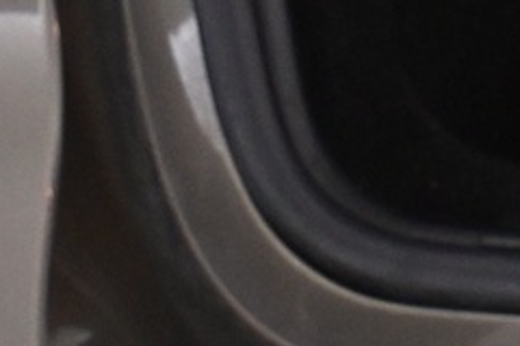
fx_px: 3510
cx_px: 1640
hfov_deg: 7.3
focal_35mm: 243
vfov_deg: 5.3
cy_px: -735
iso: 1600
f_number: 4.2
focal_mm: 24
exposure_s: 1/40
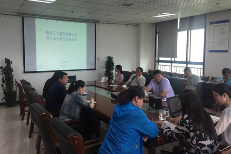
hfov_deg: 60.3
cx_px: 116
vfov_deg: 42.2
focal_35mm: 31
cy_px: 67
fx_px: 199
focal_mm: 4.15
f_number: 2.2
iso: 50
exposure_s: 1/33
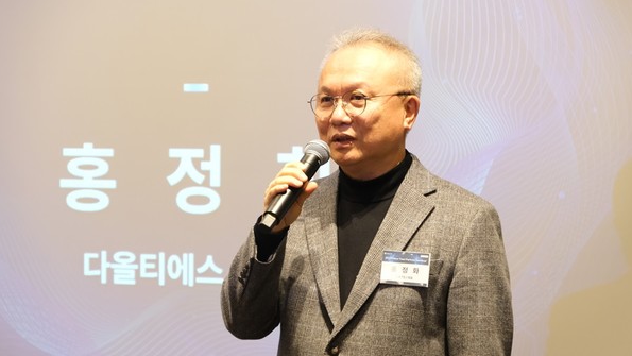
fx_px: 2213
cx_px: 318
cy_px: 160
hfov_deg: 16.3
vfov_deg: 9.2
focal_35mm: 132
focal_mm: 83.3
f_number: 5.6
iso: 4000
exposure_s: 1/80
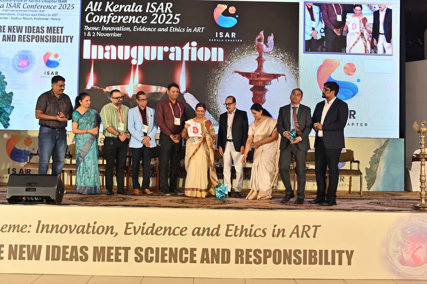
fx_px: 415
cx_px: 214
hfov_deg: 54.4
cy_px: 142
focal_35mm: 35
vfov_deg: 37.8
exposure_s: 1/100
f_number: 5
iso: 800
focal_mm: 35
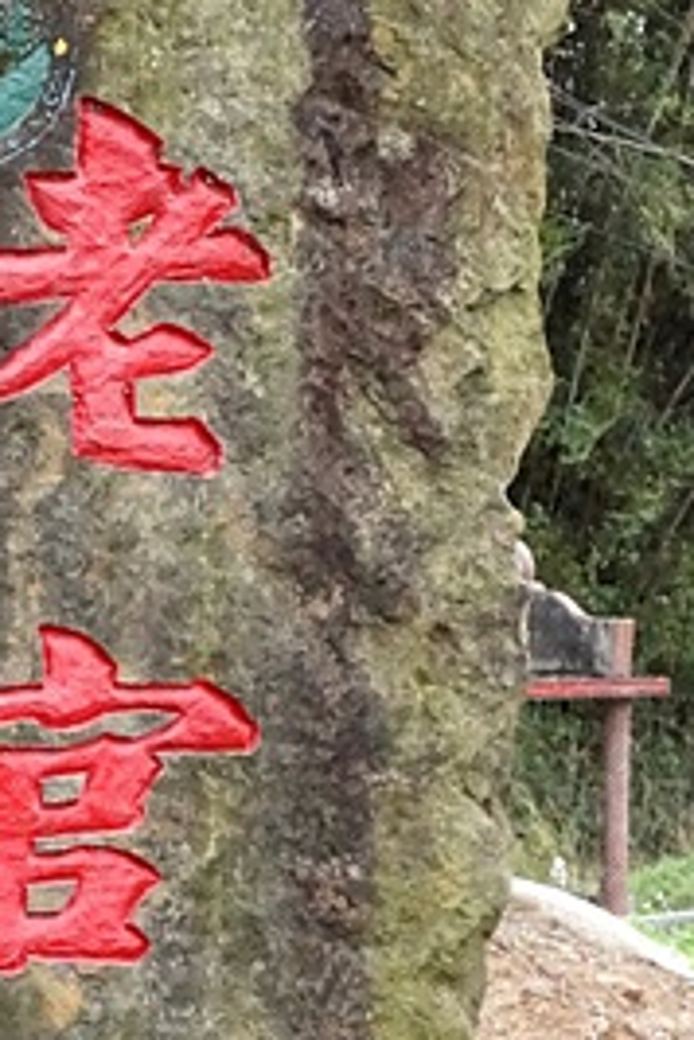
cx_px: 2
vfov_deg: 19.8
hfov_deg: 13.1
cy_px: 697
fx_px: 2978
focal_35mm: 103
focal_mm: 29
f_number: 8
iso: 12800
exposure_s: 1/4000
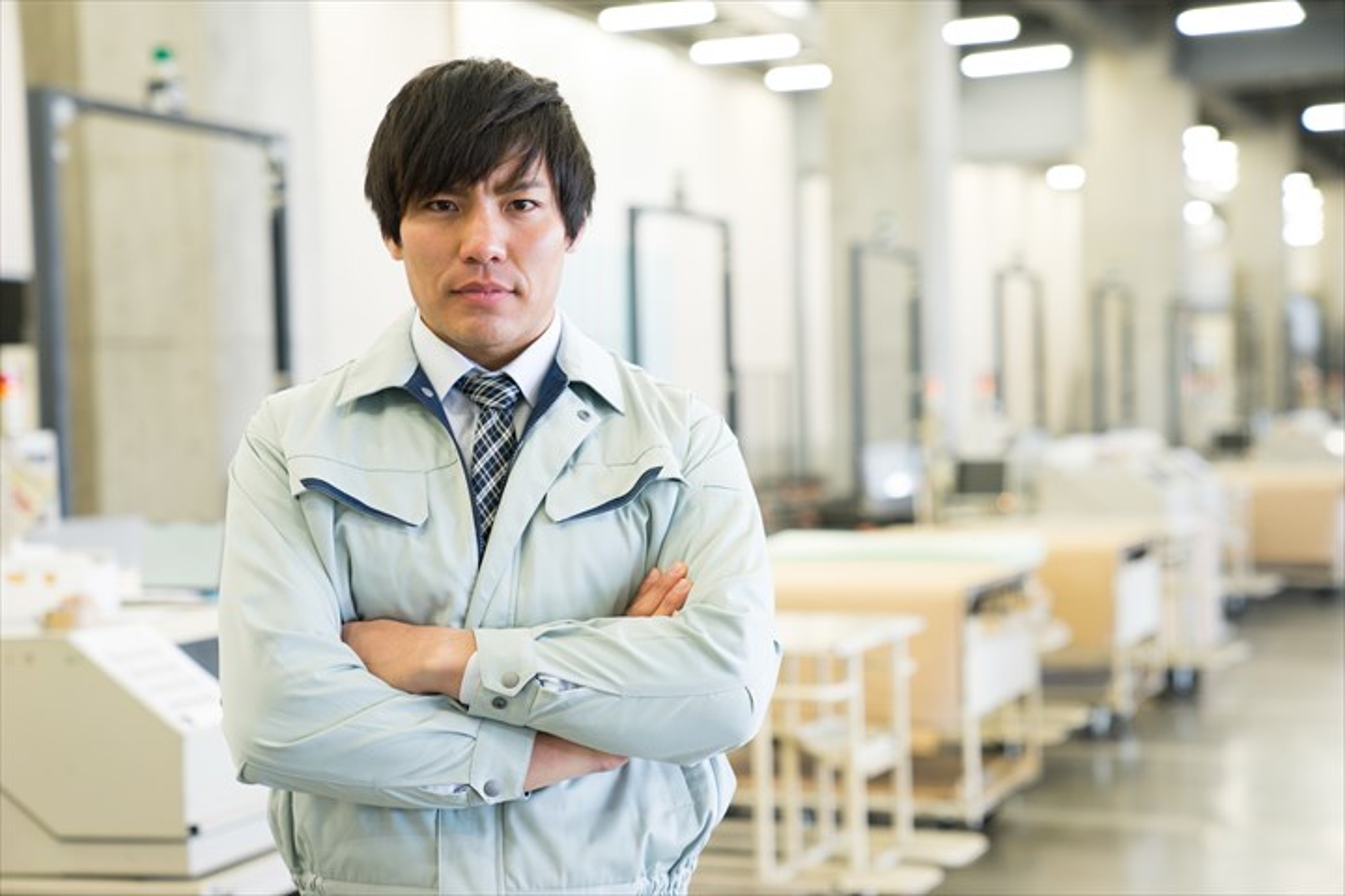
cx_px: 672
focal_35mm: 65
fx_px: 2428
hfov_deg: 31.0
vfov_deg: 20.9
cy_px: 448
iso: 400
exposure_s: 1/60
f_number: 2.8
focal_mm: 65
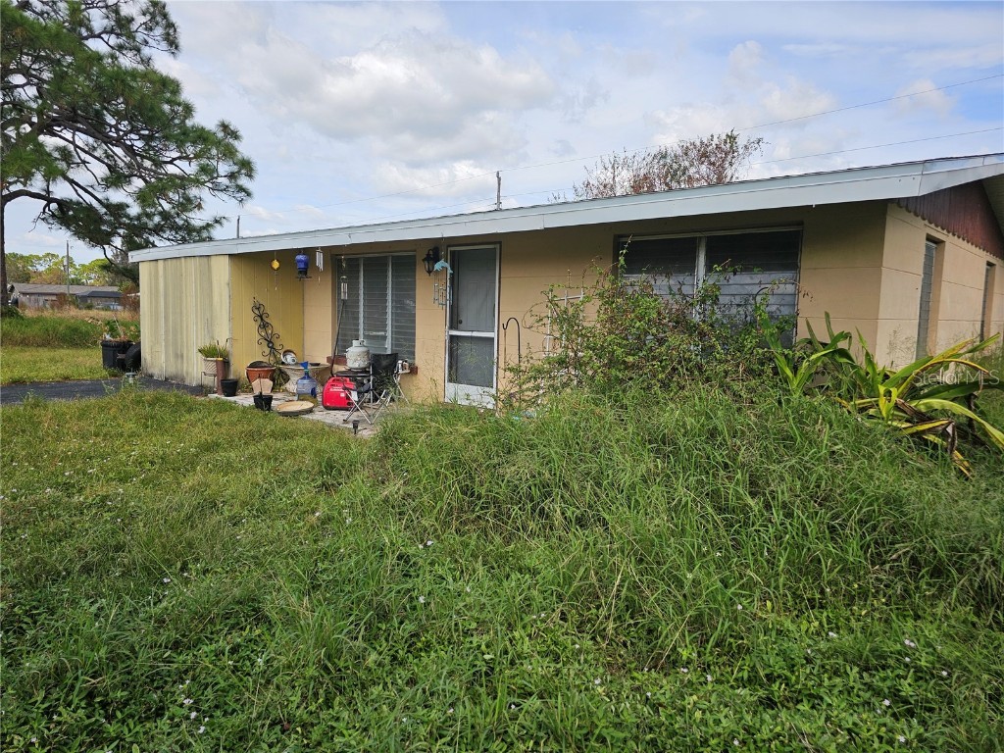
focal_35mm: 23
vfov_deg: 58.9
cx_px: 502
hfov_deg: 73.9
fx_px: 667
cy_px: 376
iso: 10
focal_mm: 6.3
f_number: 1.7
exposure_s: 1/740
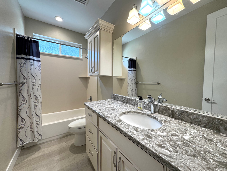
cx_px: 114
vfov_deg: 85.7
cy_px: 86
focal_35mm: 14
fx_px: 92
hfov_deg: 102.1
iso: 160
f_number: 2.2
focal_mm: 2.22
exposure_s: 1/120
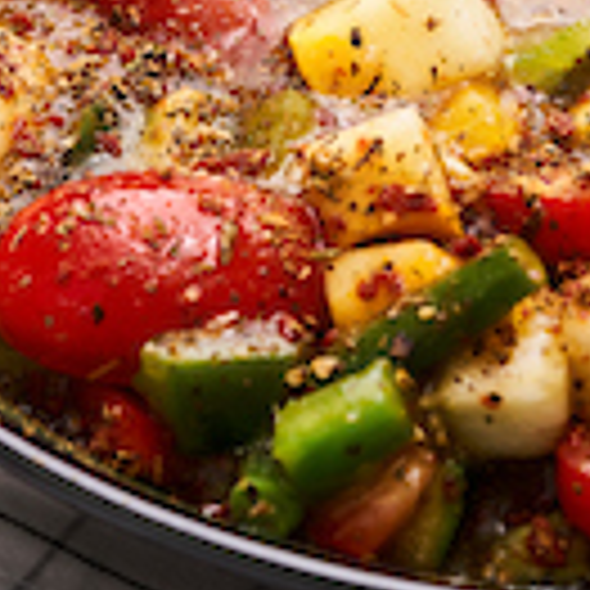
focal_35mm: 349
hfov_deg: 5.0
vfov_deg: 5.0
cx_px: 297
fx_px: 6730
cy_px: -216
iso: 200
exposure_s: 1/125
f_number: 5.6
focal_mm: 90
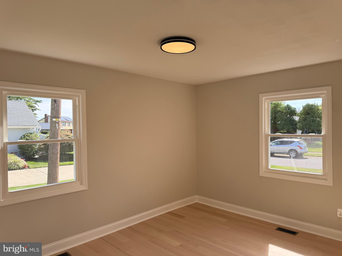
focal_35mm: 24
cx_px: 171
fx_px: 237
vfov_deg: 56.8
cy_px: 128
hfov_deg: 71.6
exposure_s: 1/888
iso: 100
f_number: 1.78
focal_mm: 6.76
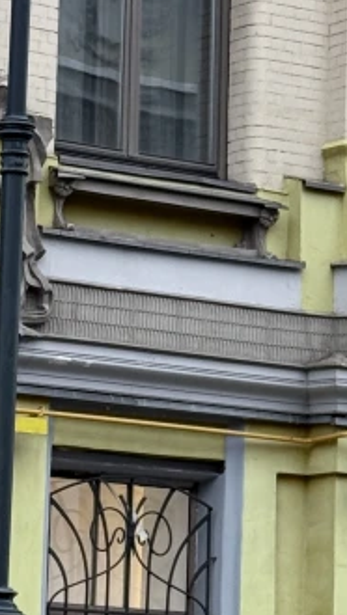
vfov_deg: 11.3
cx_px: -97
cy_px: 298
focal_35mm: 190
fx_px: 3103
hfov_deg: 6.4
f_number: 1.78
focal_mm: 6.76
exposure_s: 1/155
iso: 80
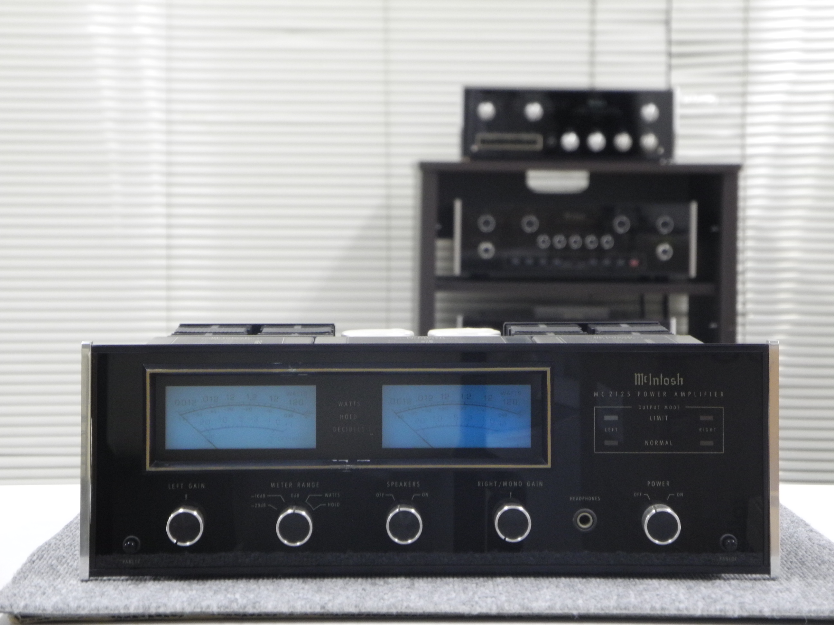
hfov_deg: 16.6
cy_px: 312
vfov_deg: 12.5
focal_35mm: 119
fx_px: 2867
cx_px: 417
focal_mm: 25.4
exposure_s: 1/25
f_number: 4.5
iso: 400
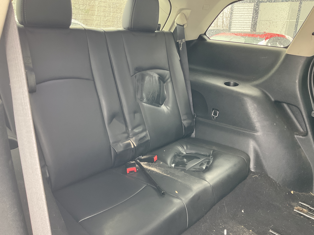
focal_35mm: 29
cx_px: 157
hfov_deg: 61.7
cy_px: 118
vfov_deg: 48.2
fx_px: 263
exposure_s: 1/83
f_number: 1.8
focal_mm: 3
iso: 64
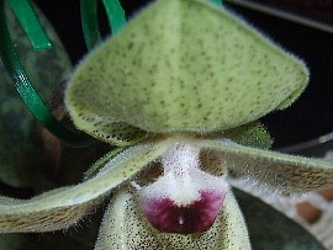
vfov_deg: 24.9
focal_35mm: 58
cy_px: 191
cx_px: 183
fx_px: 558
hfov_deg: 33.2
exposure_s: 1/45
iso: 100
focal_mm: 5.8
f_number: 2.8
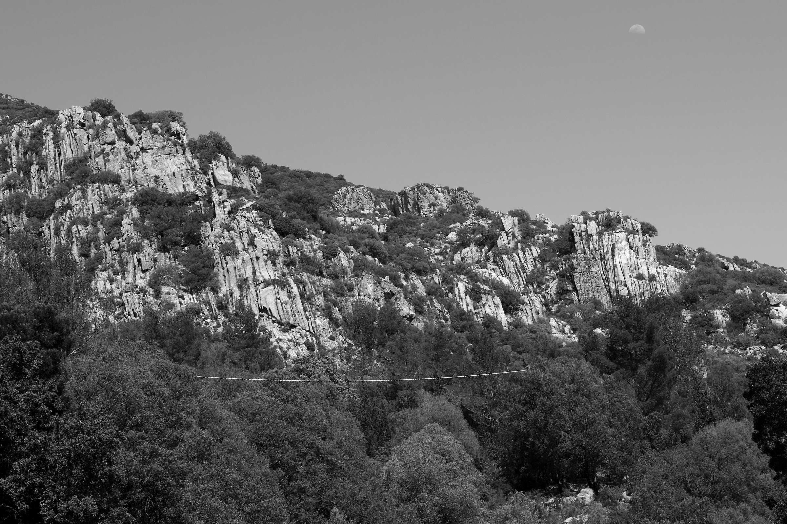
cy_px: 262
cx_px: 394
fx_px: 1639
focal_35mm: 75
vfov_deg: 18.2
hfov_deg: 27.0
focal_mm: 50
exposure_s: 1/200
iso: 100
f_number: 10
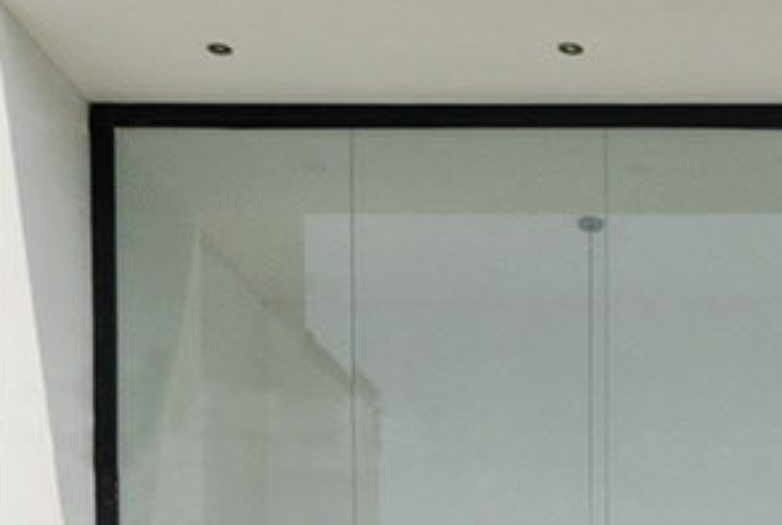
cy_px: 1049
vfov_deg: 10.0
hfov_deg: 14.4
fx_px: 2786
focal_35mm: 128
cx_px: 1333
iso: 100
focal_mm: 18
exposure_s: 1/80
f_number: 18
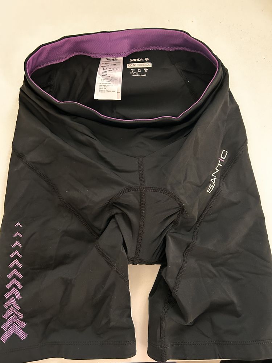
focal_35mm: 26
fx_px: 272
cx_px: 136
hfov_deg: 53.1
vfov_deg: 67.3
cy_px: 182
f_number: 1.5
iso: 640
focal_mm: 5.7
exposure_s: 1/30
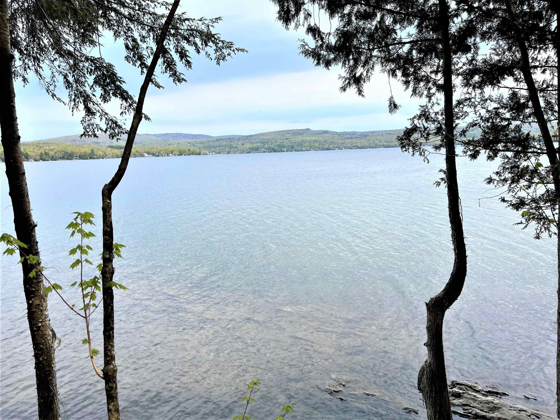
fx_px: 421
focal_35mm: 26
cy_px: 210
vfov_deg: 53.1
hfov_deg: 67.3
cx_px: 280
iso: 50
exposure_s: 1/3135
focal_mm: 5.1
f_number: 1.6
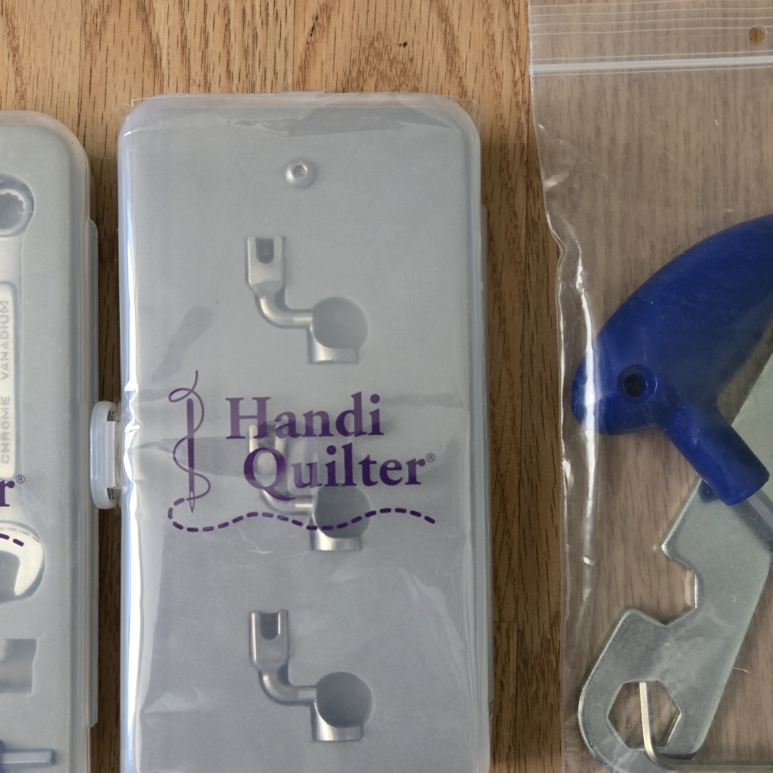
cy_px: 436
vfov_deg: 44.8
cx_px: 364
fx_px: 935
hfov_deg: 44.9
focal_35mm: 37
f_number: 1.8
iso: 1000
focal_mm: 5.4
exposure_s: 1/120
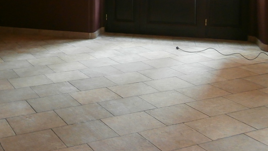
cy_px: -33
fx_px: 355
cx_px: 13
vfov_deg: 22.0
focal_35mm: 50
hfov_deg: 37.8
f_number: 3
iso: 200
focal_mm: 4.2
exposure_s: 1/30
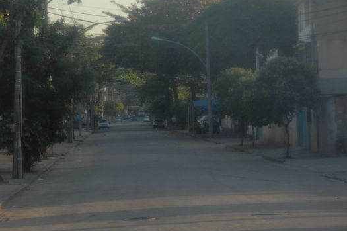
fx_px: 1444
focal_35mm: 150
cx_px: 147
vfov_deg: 9.1
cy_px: 103
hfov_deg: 13.7
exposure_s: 1/400
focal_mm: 82
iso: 500
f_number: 5
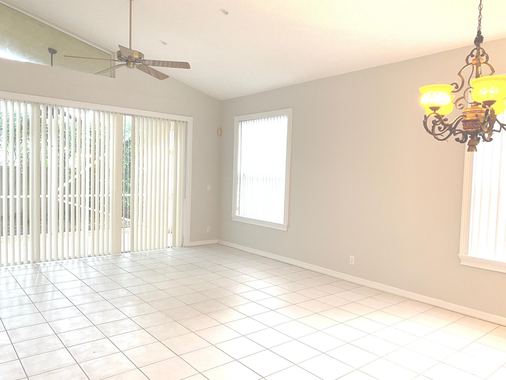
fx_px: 380
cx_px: 253
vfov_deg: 53.1
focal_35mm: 26
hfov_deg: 67.3
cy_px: 190
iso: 200
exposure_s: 1/60
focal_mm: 4.25
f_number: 1.8
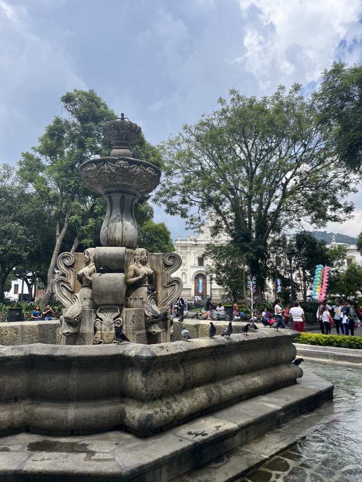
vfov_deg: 67.3
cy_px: 241
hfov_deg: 53.1
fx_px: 362
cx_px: 181
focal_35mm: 26
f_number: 1.6
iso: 50
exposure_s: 1/1957
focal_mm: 5.1
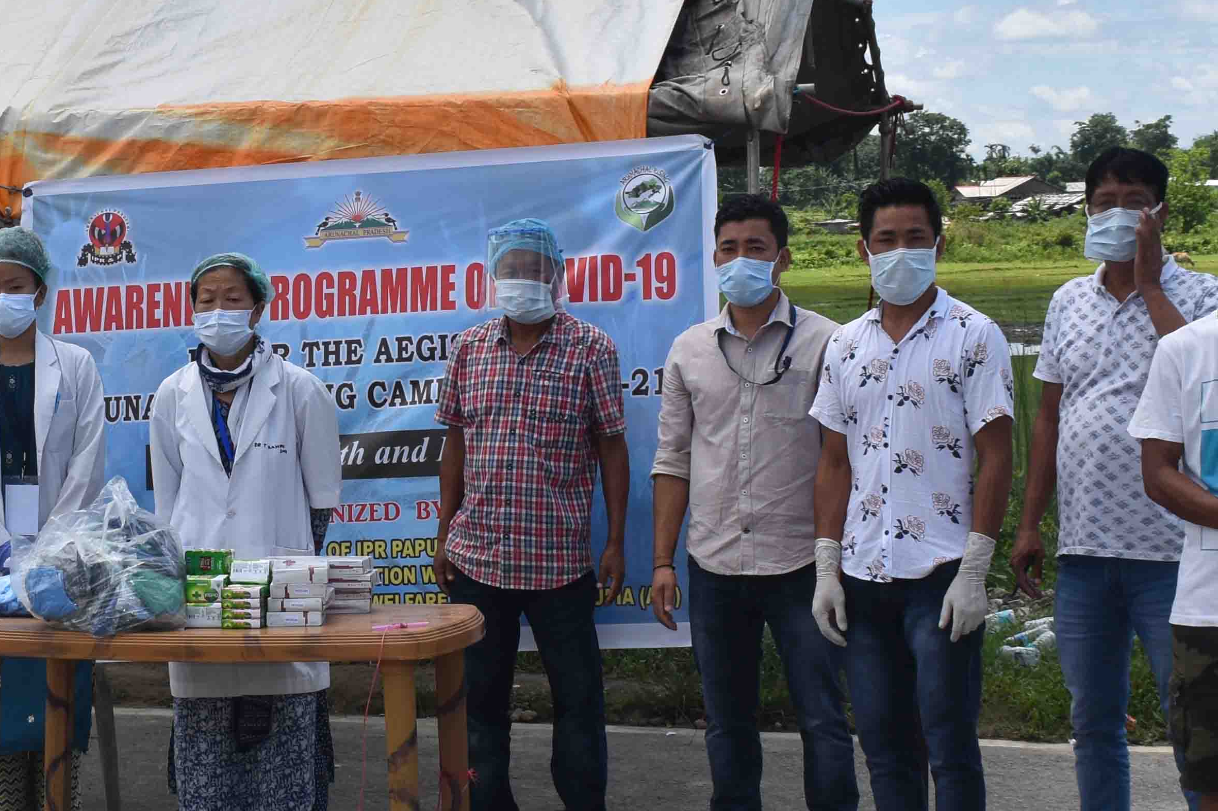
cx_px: 265
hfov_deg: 21.2
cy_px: 409
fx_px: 3223
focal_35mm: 95
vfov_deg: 14.4
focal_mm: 25
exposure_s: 1/200
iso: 100
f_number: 11
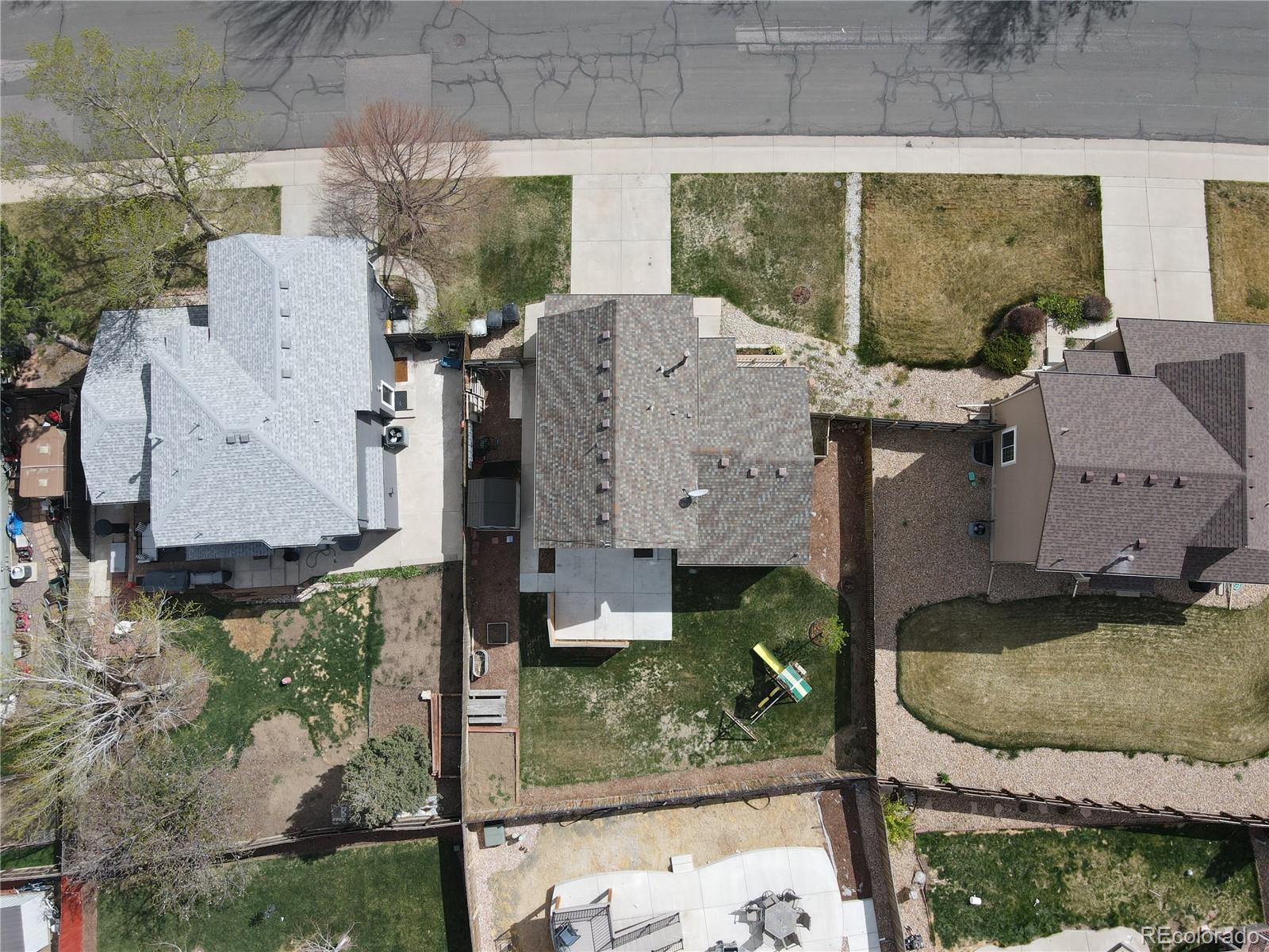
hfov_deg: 71.6
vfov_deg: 56.8
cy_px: 476
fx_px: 880
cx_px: 634
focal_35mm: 24
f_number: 2.8
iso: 110
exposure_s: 1/640
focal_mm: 4.5
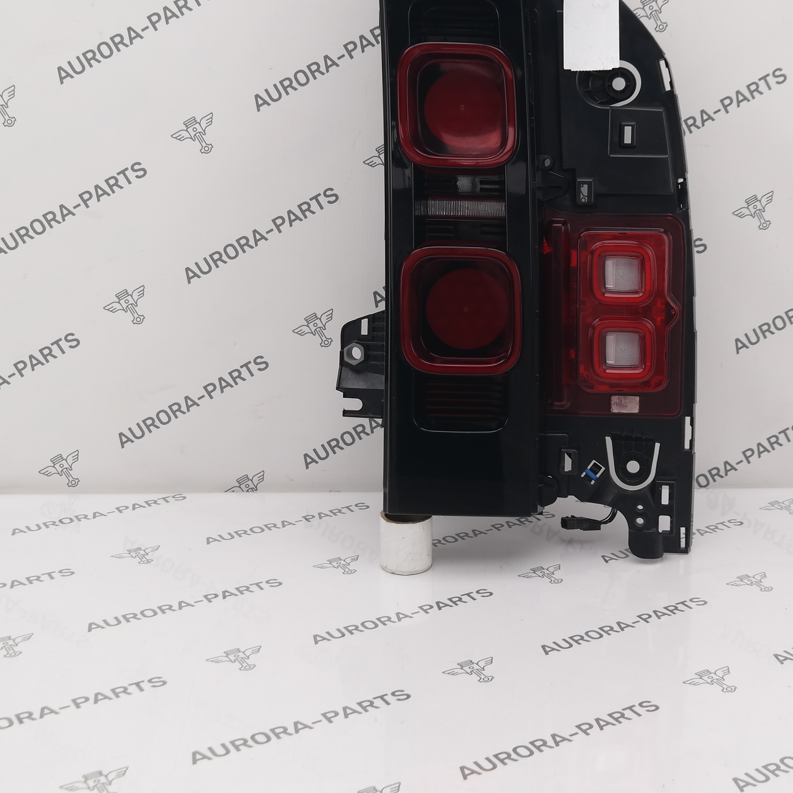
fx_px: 1348
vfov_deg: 32.4
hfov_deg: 32.5
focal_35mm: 52
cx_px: 520
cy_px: 240
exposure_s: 1/100
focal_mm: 18
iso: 100
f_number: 4
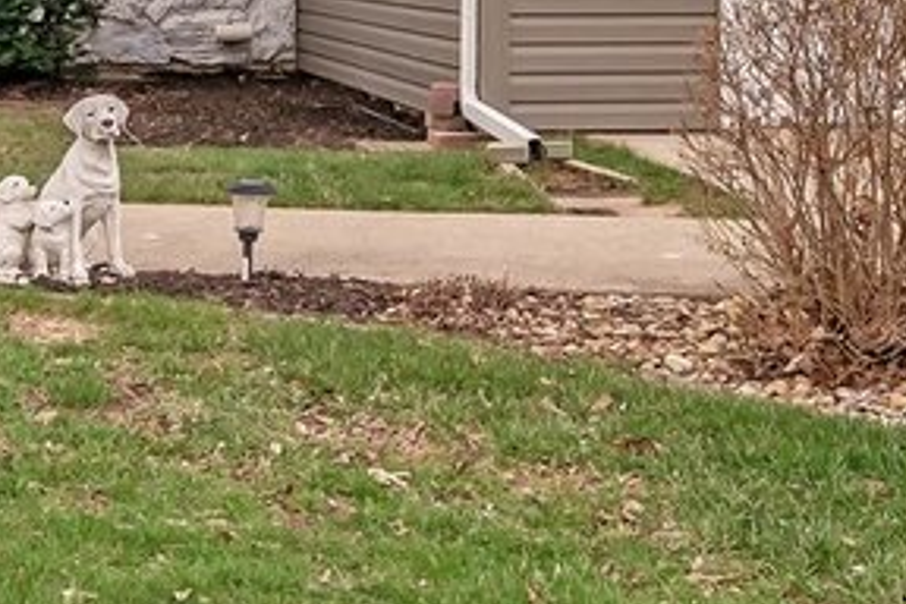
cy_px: -38
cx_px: 55
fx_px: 2265
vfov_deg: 14.9
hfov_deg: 22.0
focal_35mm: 90
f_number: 9
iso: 400
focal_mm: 16
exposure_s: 1/100
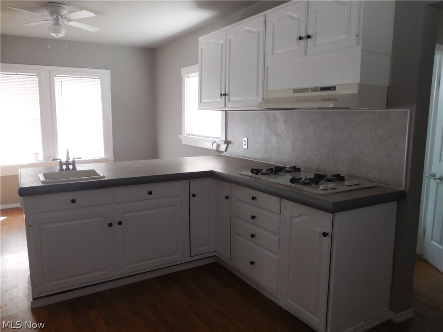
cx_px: 222
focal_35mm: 26
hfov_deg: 67.3
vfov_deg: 53.1
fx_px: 333
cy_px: 166
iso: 220
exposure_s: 1/30
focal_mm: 4.6
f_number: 3.5
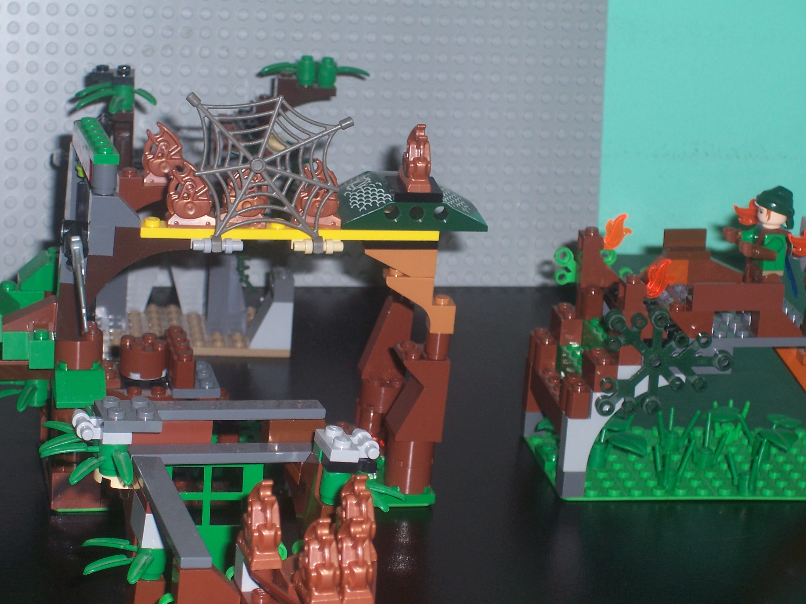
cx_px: 403
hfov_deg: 19.3
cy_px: 302
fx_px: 2375
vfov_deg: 14.5
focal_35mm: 102
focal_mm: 16.8
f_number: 4.6
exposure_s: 1/90
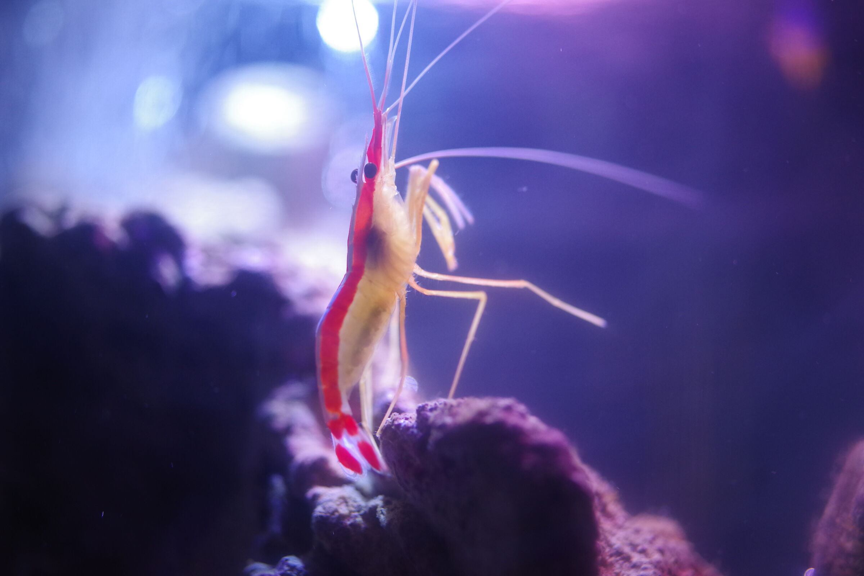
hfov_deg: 39.6
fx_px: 1200
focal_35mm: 50
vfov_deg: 27.0
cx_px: 432
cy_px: 288
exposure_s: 1/60
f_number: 2.8
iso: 1600
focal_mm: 50
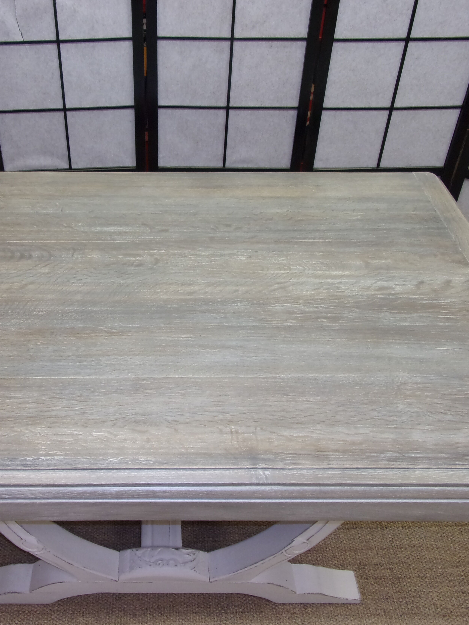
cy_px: 308
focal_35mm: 33
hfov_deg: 42.3
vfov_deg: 55.4
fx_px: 596
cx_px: 153
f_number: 3.3
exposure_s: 1/34
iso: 125
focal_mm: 4.3
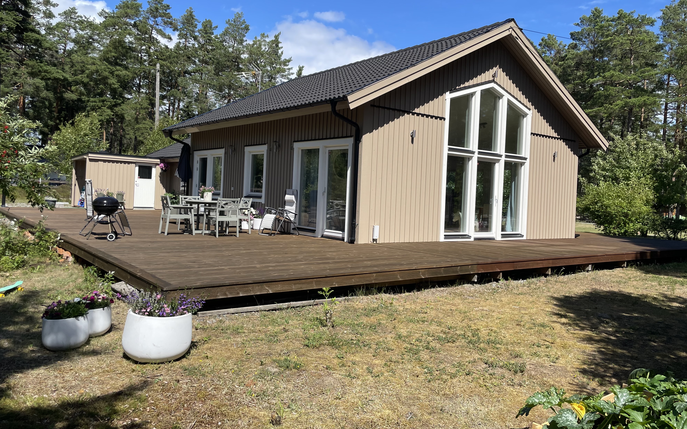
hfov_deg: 66.5
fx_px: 524
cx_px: 340
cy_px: 195
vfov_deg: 44.5
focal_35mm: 28
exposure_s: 1/2959
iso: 32
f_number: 1.6
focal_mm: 4.2
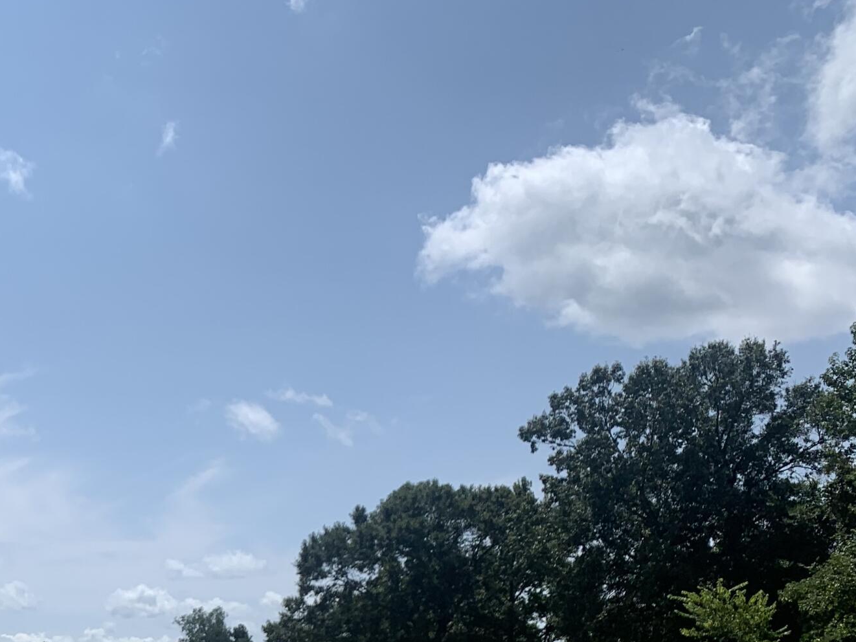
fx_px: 1459
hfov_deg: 30.4
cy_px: 660
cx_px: 5
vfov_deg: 23.6
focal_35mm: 59
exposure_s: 1/4098
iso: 25
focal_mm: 4.25
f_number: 1.8
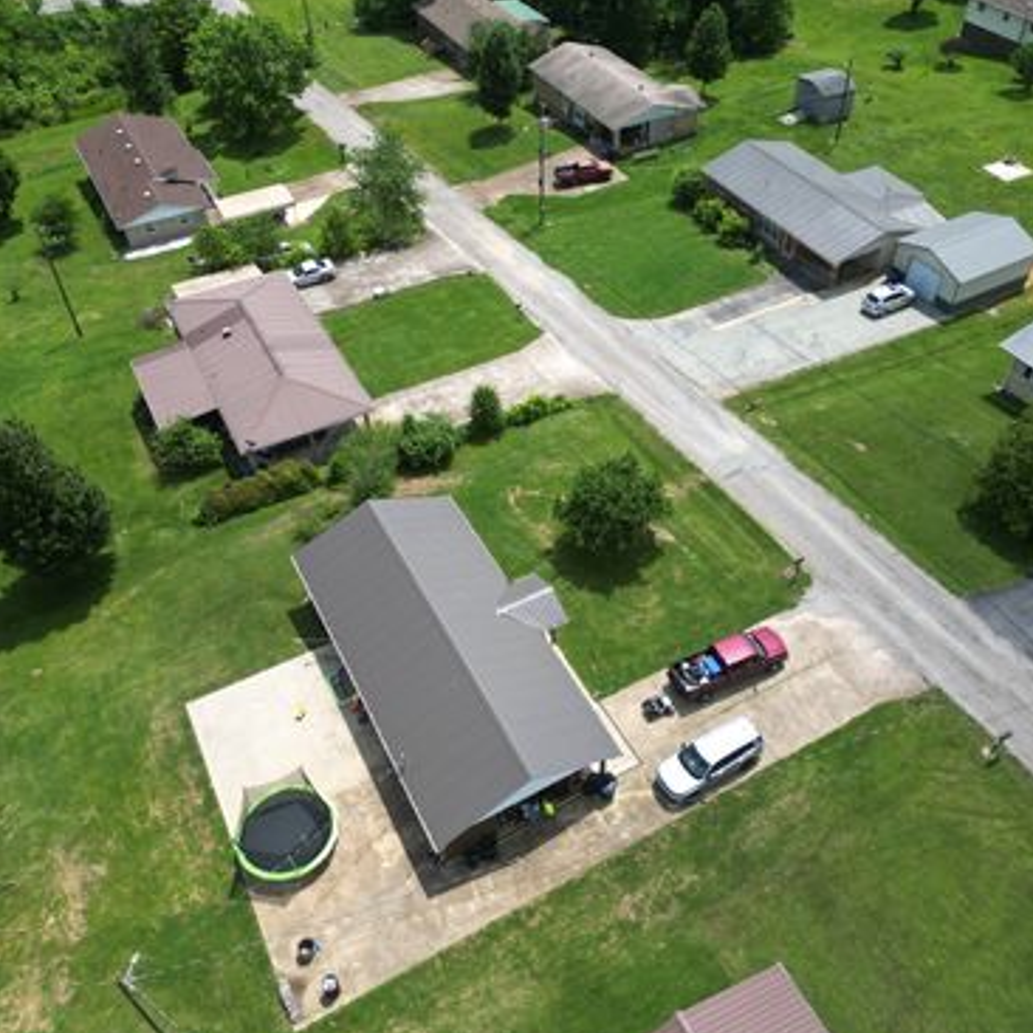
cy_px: 521
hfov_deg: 55.5
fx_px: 979
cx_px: 567
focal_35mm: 29
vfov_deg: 55.6
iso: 100
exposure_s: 1/2500
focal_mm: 6.72
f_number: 1.7
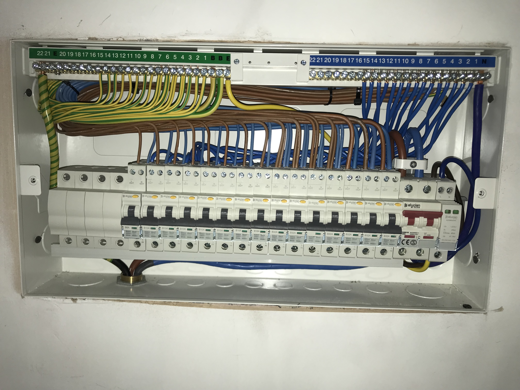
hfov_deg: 63.4
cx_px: 260
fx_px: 421
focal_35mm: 28
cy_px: 195
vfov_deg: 49.7
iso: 20
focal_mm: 3.99
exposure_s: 1/84
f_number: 1.8
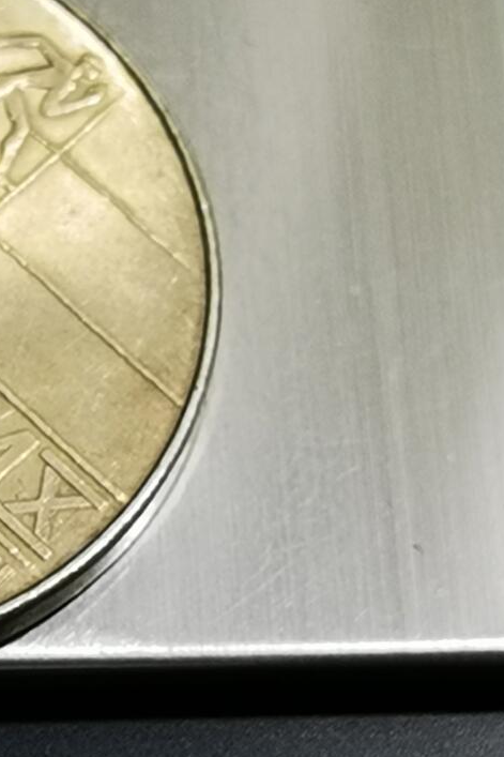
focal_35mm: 188
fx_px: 3950
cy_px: 560
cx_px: -166
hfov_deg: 7.2
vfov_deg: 10.9
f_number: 1.9
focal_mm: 6.67
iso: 80
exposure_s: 1/100
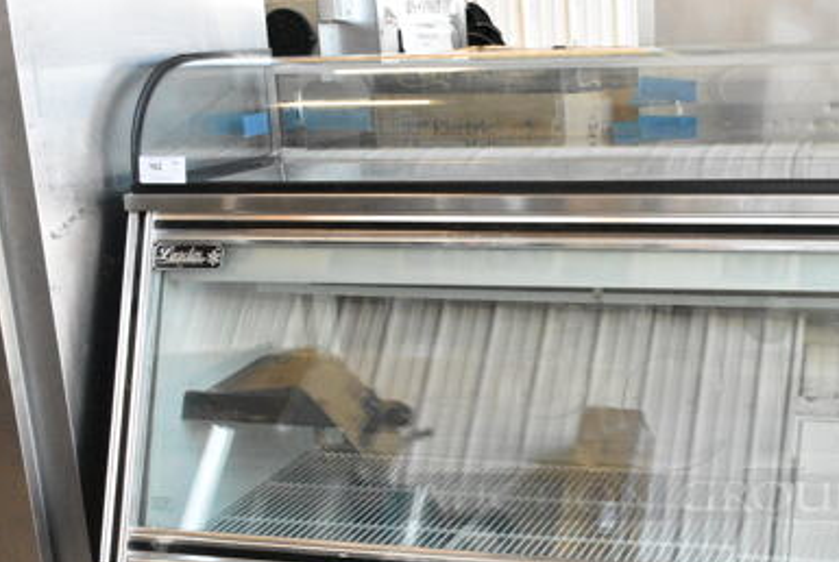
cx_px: 641
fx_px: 1330
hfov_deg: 34.2
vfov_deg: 23.7
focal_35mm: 57
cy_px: 405
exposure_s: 1/200
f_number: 7.1
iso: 6400
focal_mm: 24
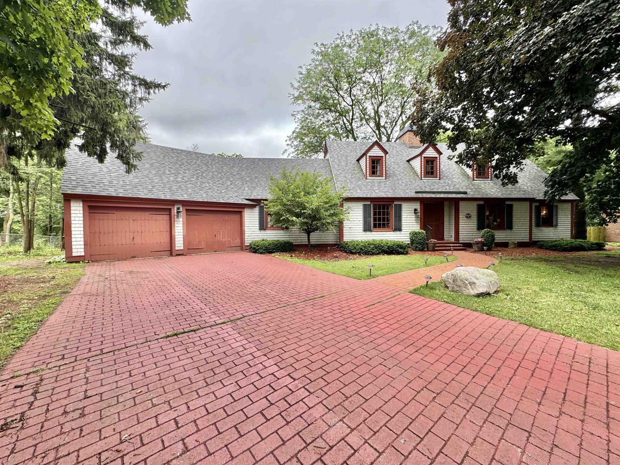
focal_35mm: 14
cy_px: 232
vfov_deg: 85.7
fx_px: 251
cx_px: 310
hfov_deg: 102.1
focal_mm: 2.22
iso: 40
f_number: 2.2
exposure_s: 1/281
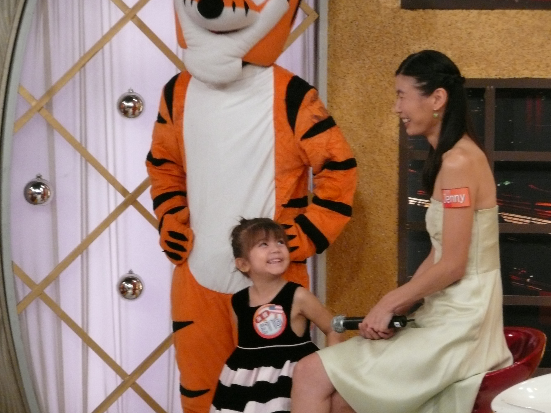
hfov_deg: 11.1
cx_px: 276
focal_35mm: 178
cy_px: 206
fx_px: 2833
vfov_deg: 8.3
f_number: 4.8
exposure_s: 1/60
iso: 400
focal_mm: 29.2
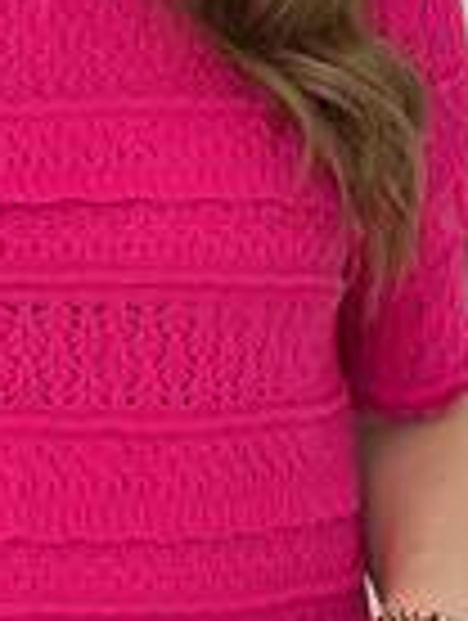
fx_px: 3325
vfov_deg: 10.7
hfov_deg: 8.0
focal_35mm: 185
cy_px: 349
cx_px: 14
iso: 80
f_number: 1.78
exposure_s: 1/234
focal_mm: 6.86
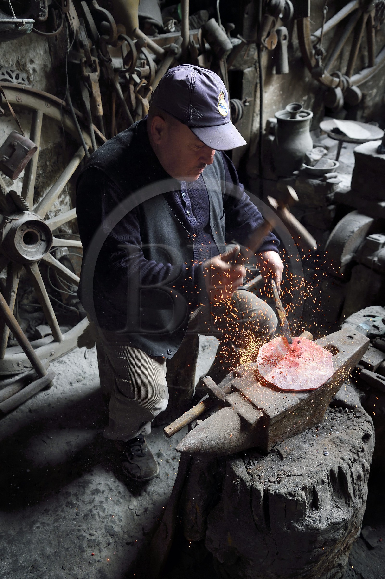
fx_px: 514
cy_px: 290
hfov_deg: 41.1
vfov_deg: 58.7
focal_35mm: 32
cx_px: 192
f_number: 4.5
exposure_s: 1/160
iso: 1600
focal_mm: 32
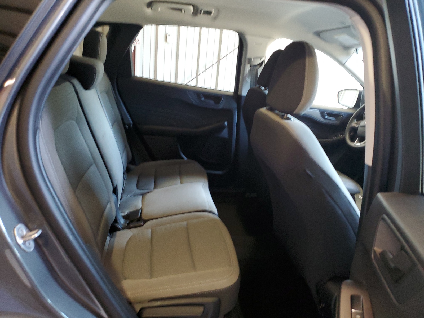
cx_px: 212
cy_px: 159
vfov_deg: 53.1
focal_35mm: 26
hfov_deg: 67.3
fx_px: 318
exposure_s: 1/24
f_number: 1.5
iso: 286
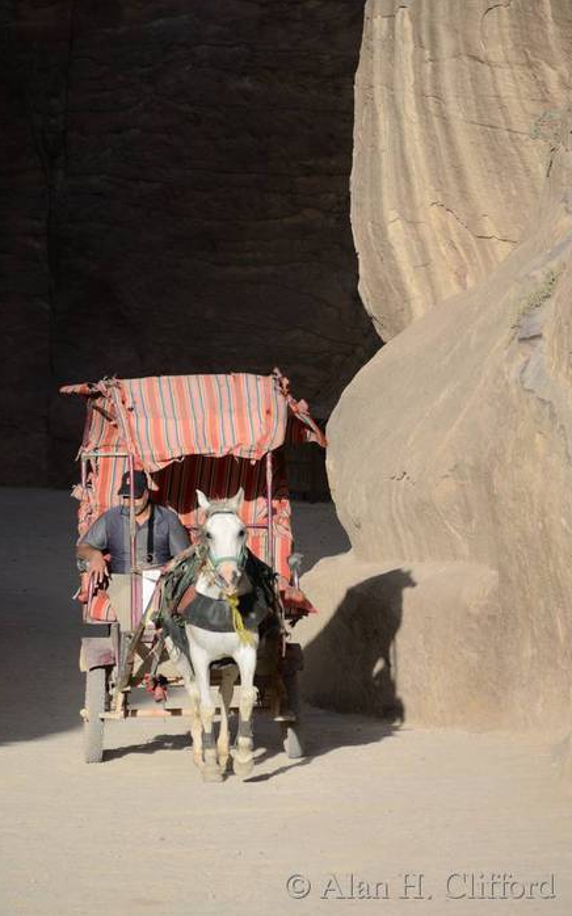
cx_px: 288
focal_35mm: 306
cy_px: 458
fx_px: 7635
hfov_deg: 4.3
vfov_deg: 6.9
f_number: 5.6
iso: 125
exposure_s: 1/400
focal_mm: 200
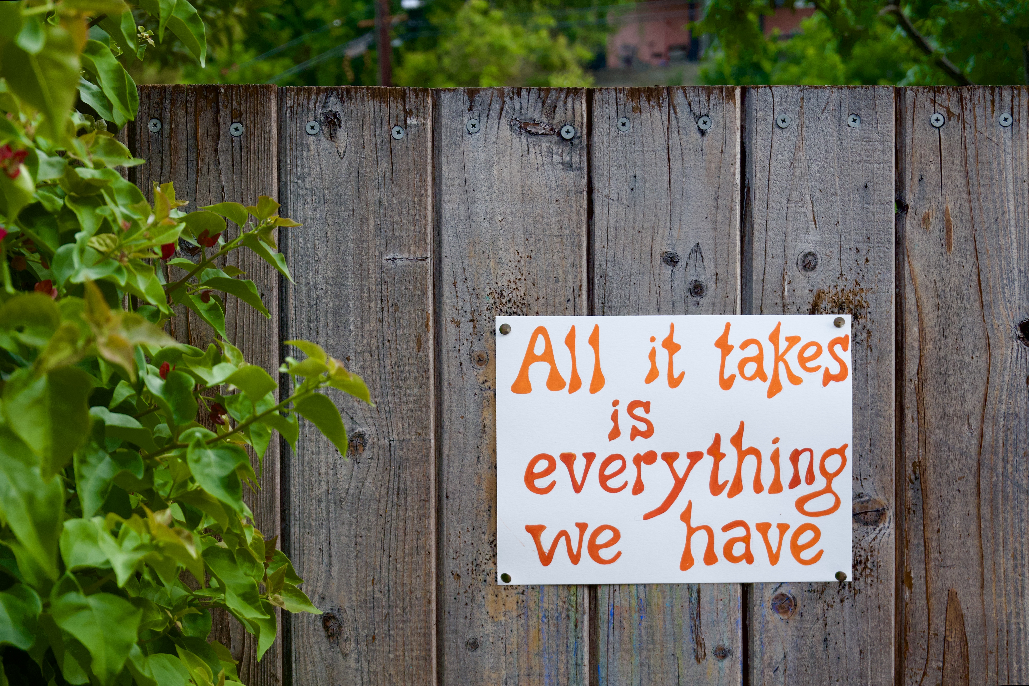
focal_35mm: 81
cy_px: 343
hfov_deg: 25.1
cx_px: 514
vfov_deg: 16.9
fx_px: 2315
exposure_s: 1/100
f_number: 4
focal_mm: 29.67
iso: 200
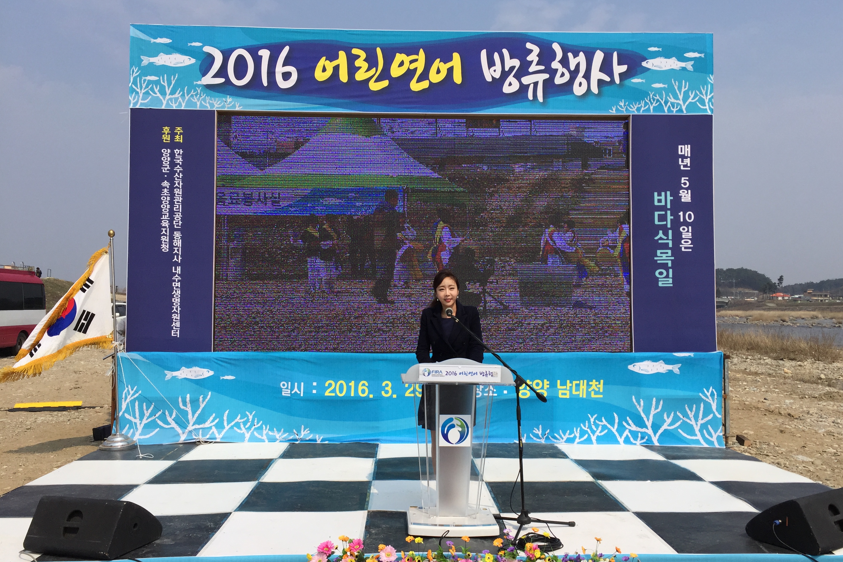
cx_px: 431
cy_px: 304
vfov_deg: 42.3
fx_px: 726
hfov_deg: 60.3
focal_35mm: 31
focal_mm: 4.15
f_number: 2.2
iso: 32
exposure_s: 1/3968
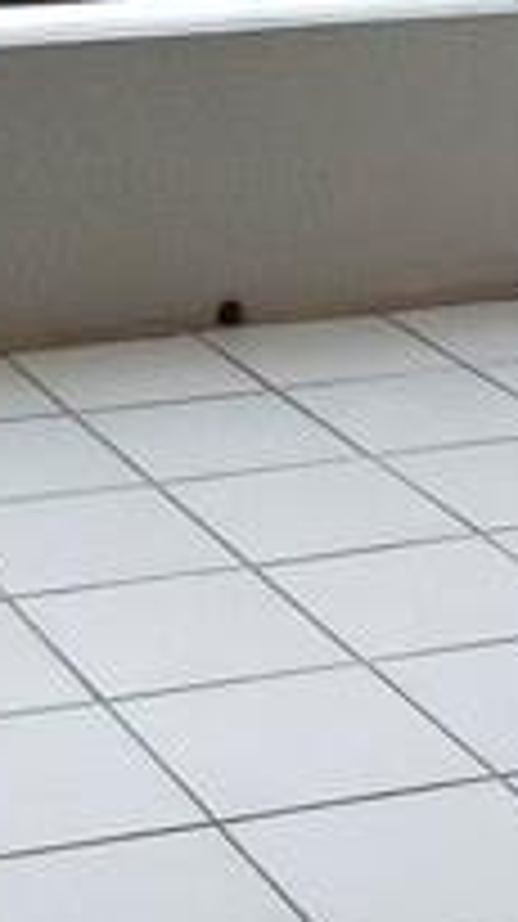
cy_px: -528
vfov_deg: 16.2
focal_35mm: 119
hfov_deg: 10.1
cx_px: 7
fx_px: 2912
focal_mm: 7
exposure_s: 1/60
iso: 400
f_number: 10
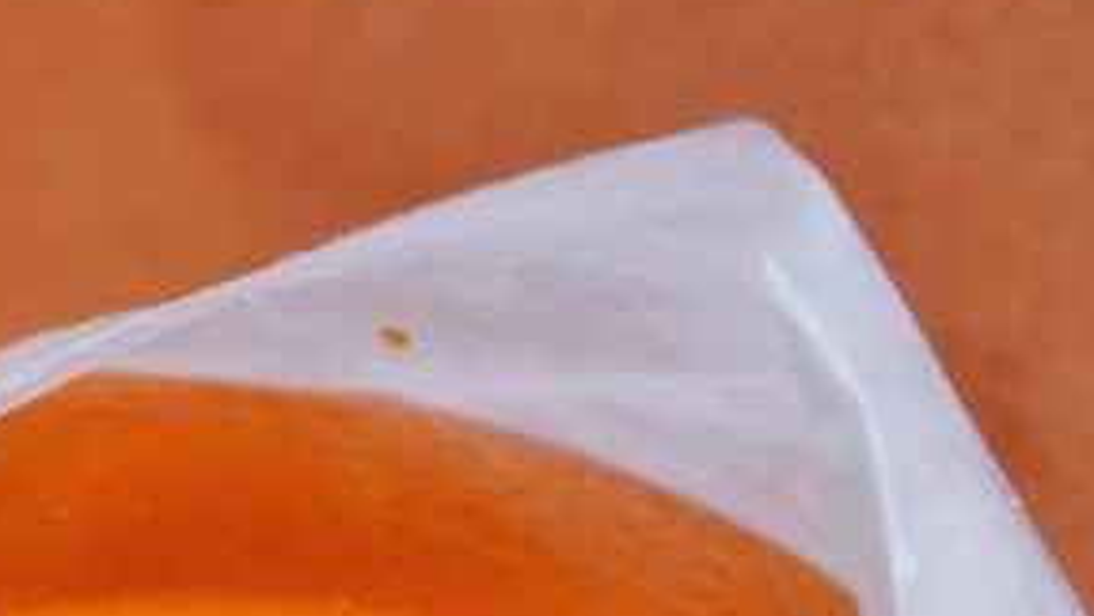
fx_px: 6320
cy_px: 1183
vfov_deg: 5.5
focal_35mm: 218
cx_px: -357
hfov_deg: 9.7
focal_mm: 39
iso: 1250
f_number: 6.3
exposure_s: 1/30
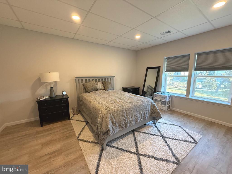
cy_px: 87
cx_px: 116
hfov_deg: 102.1
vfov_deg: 85.7
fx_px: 94
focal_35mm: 14
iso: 320
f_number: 2.2
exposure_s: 1/120
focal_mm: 2.22
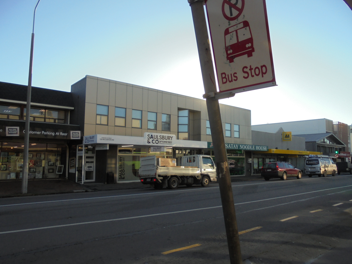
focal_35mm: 27
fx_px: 275
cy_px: 135
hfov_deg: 65.3
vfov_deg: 51.3
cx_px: 176
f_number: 3.5
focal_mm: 4.6
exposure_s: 1/500
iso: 100
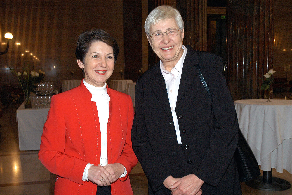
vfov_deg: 32.2
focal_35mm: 42
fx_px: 336
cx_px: 144
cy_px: 96
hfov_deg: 46.9
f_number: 5.6
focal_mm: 27
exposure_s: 1/40
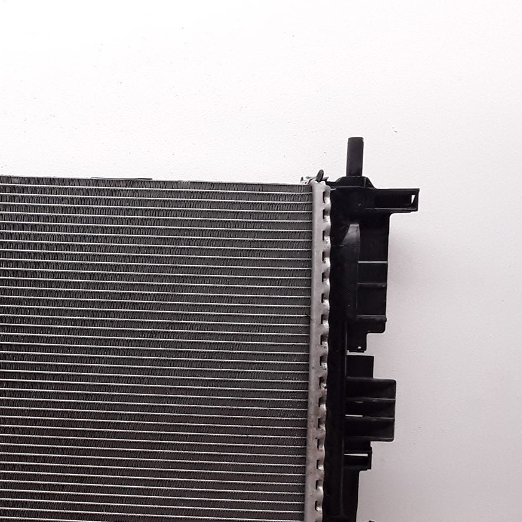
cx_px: -74
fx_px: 990
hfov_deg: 26.8
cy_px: 348
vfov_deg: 29.4
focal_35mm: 58
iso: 100
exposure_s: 1/128
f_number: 1.9
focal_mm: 2.91
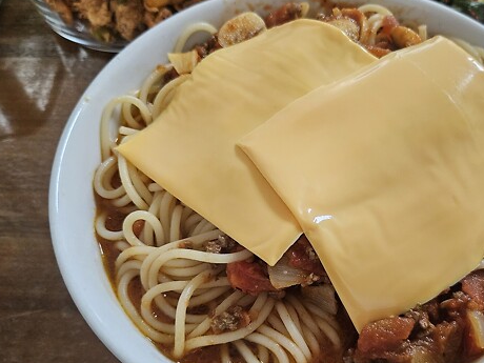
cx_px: 314
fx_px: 461
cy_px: 212
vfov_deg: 42.8
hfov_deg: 54.5
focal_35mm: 33
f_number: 1.8
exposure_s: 1/120
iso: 1000
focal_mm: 5.4
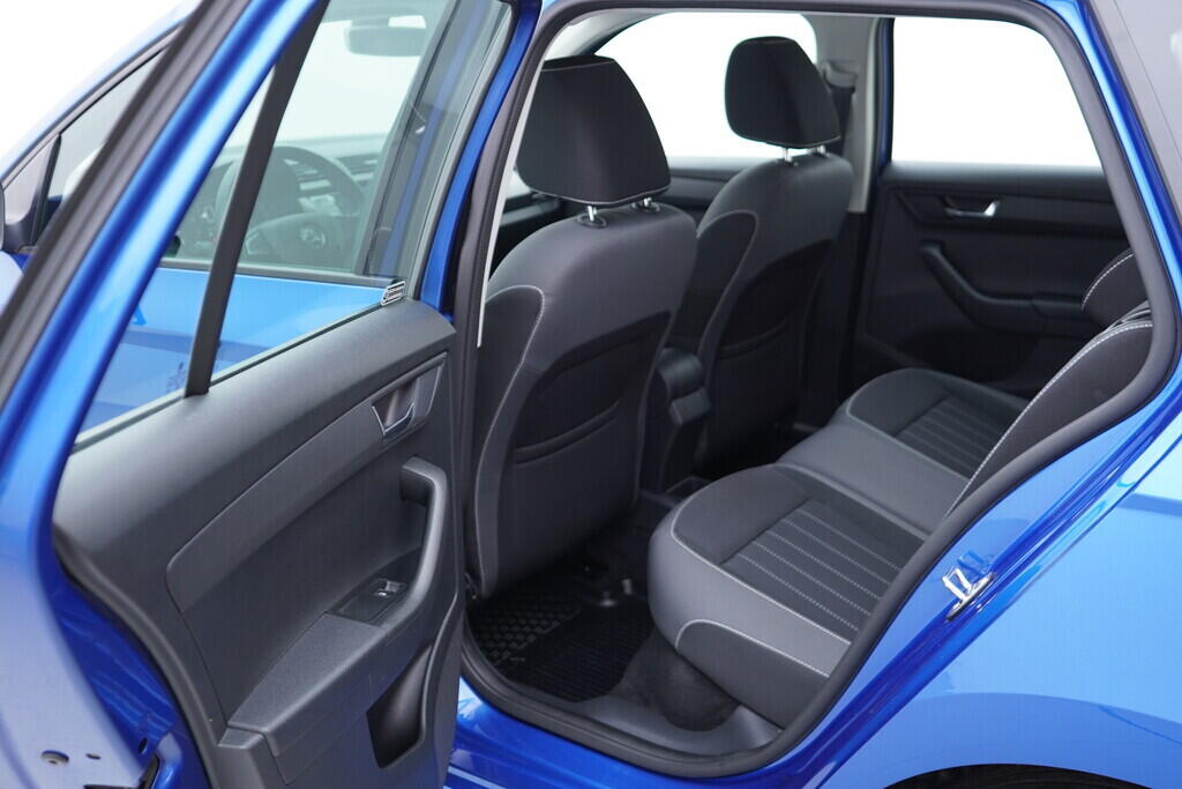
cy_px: 394
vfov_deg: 36.9
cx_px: 591
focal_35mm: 36
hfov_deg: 53.1
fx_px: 1182
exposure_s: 1/40
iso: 200
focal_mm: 24
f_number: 2.8
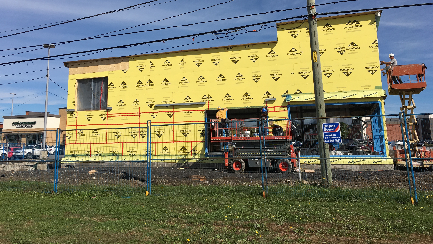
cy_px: 86
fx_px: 367
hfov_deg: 61.0
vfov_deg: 36.4
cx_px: 217
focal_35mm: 32
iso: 25
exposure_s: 1/2564
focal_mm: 4.15
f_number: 2.2
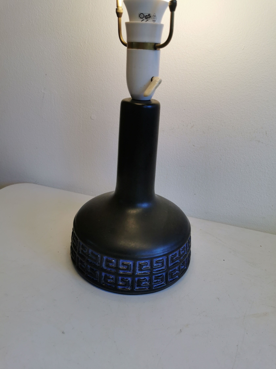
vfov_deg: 65.3
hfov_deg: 51.4
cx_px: 138
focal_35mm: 27
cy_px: 184
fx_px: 287
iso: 50
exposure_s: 1/186
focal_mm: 5.56
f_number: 1.6
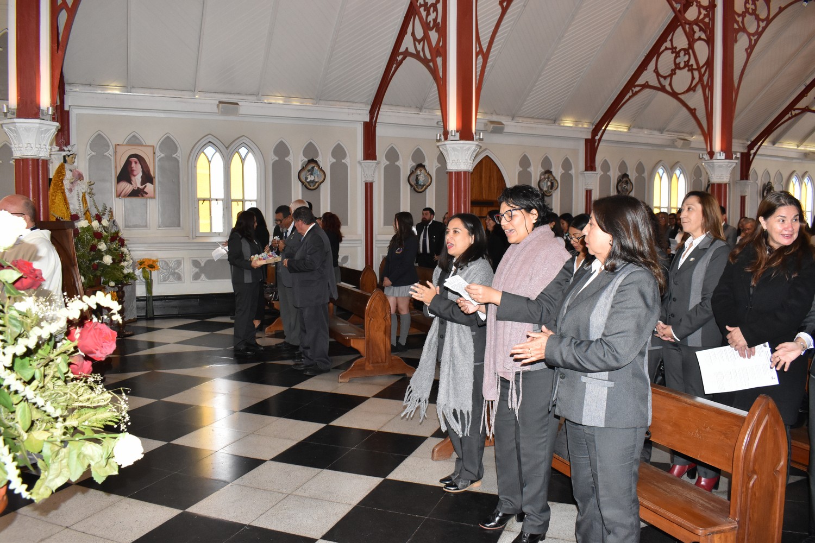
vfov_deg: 47.9
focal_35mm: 27
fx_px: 611
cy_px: 272
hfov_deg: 67.4
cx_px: 408
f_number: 5.6
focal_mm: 18
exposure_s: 1/80
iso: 1600
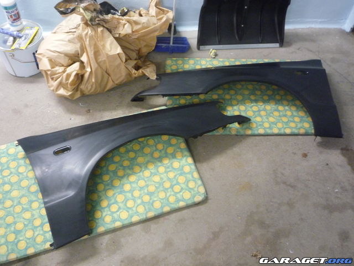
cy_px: 133
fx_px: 337
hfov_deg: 55.4
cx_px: 177
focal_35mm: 33
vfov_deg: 42.9
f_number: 3.6
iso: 400
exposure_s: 1/6
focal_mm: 5.8
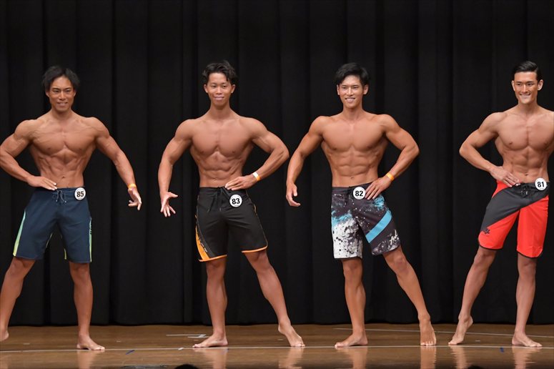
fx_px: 3107
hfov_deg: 10.2
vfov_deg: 6.8
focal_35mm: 202
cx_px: 277
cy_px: 184
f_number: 5.6
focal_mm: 135
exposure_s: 1/400
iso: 6400
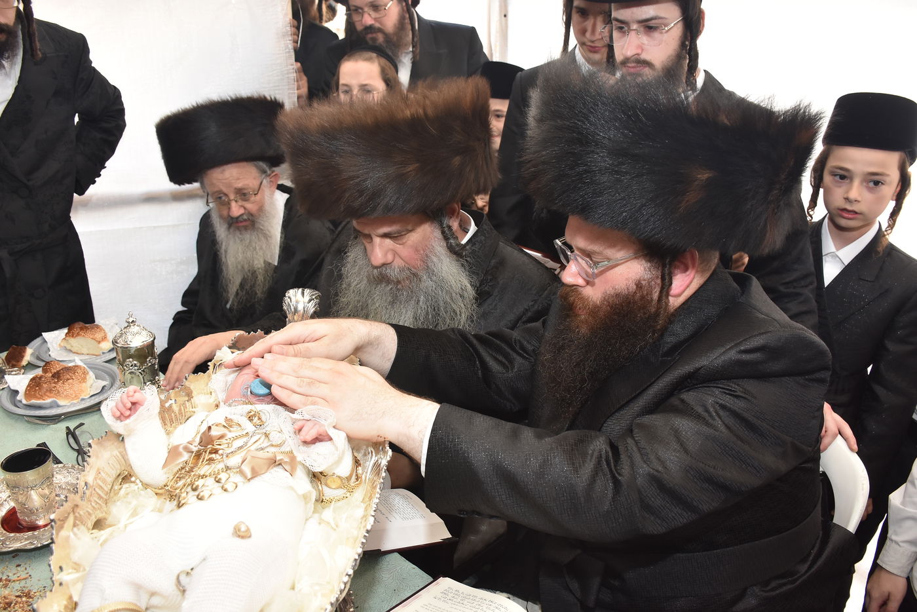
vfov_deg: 47.9
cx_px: 458
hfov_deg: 67.4
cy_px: 306
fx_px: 688
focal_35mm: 27
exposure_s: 1/160
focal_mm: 18
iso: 640
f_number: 5.6
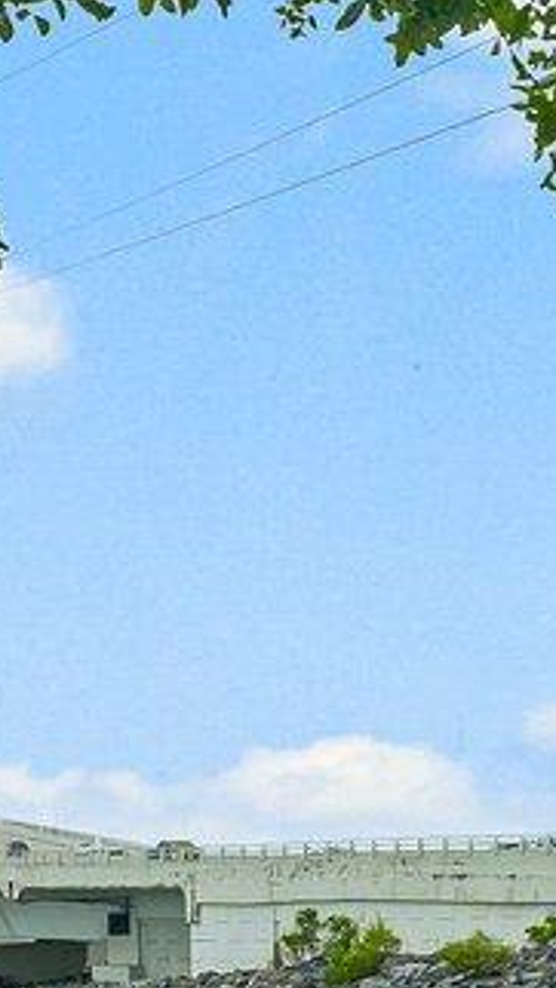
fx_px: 4196
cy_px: 962
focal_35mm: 160
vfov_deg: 13.3
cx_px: -264
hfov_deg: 7.5
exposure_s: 1/80
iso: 160
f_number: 8
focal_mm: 24
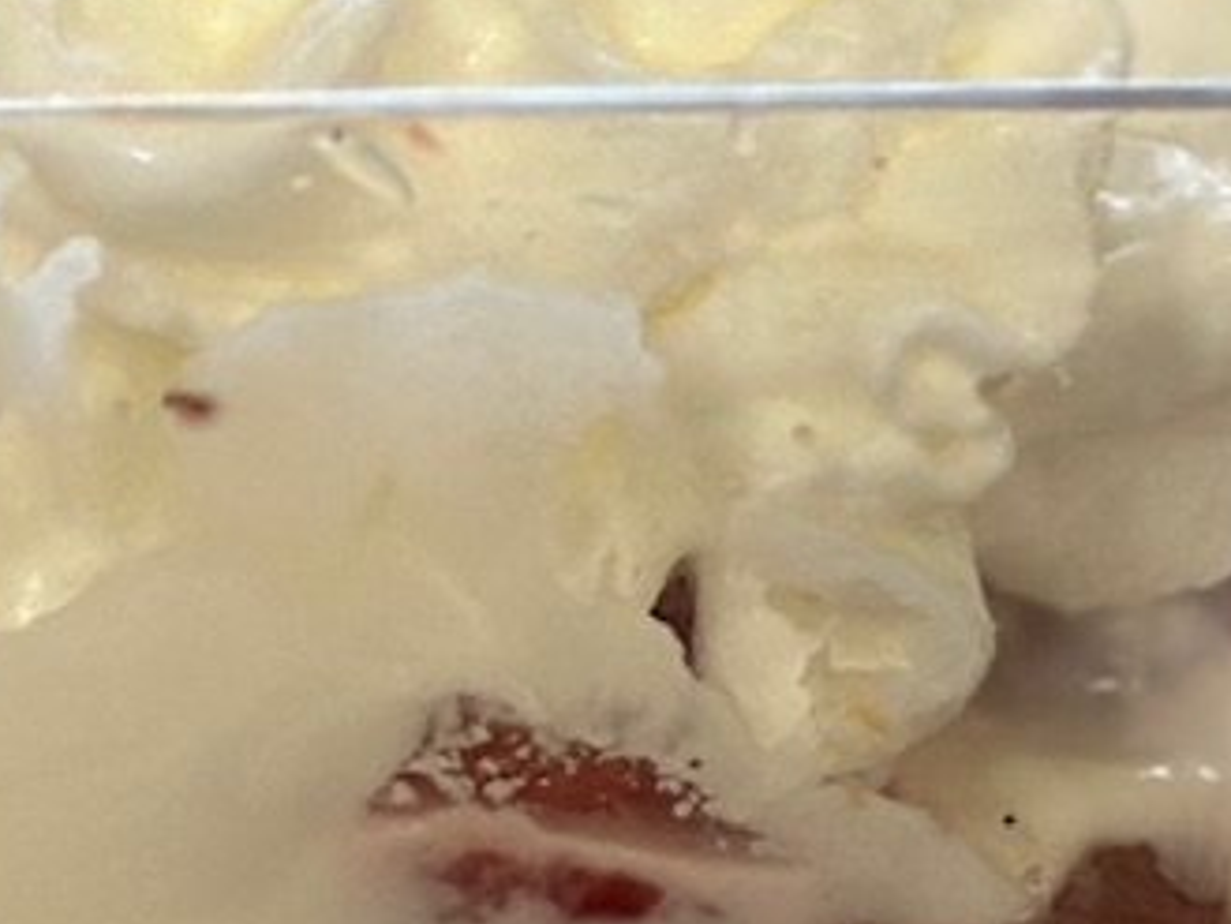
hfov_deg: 6.6
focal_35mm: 299
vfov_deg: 5.0
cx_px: 846
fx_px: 10637
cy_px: 187
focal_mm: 6.86
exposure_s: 1/60
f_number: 1.78
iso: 64
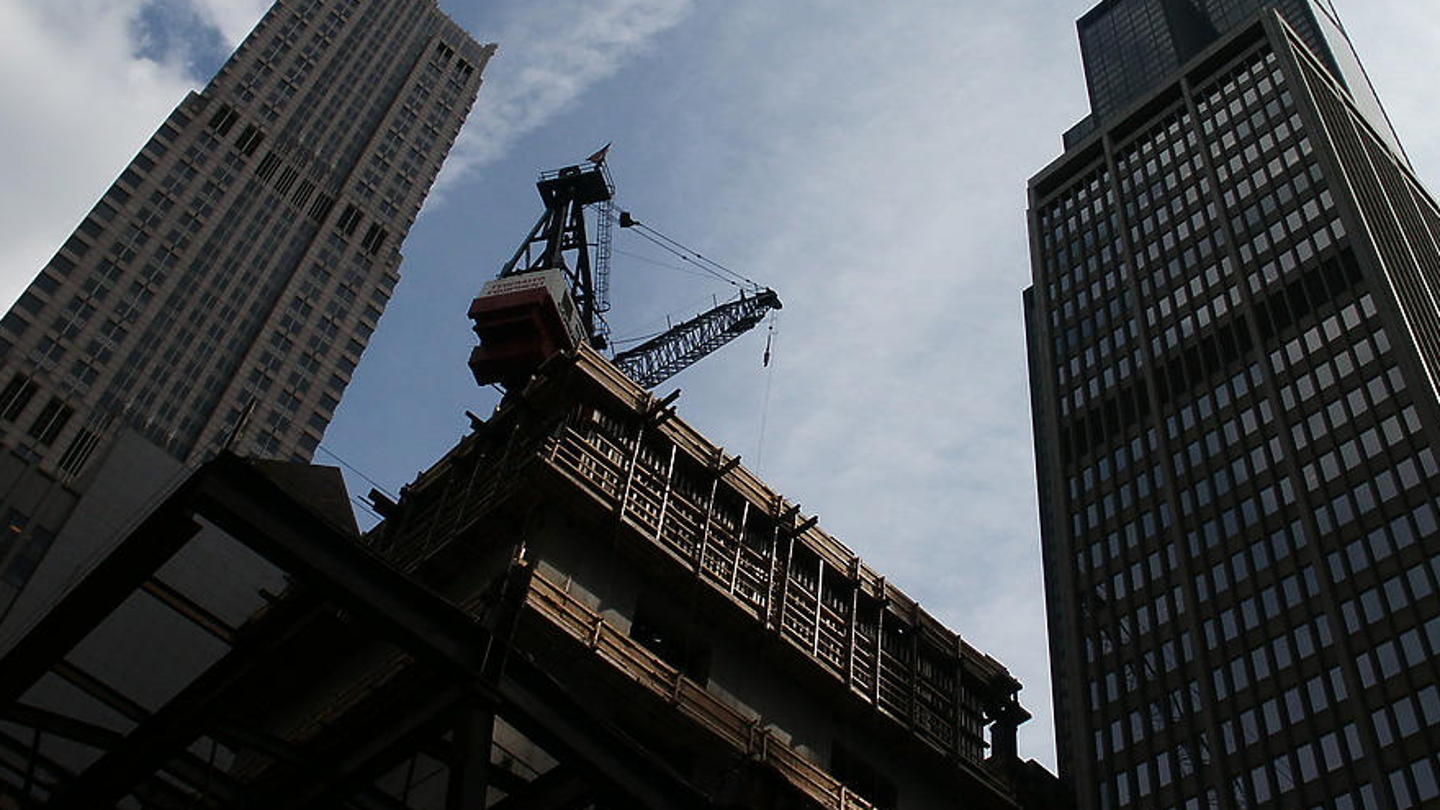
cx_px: 731
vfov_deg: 30.4
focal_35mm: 39
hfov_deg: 51.6
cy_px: 338
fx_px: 1489
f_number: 6.7
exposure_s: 1/500
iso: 64
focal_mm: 7.18
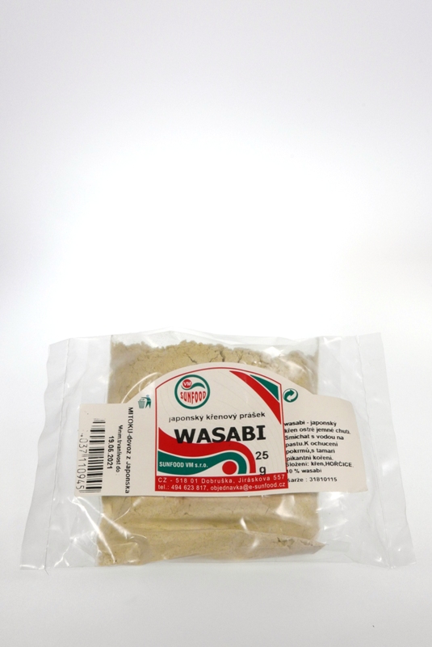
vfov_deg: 39.6
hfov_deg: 27.0
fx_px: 898
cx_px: 216
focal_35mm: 50
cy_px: 324
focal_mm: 22.7
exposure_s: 1/50
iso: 800
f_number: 16
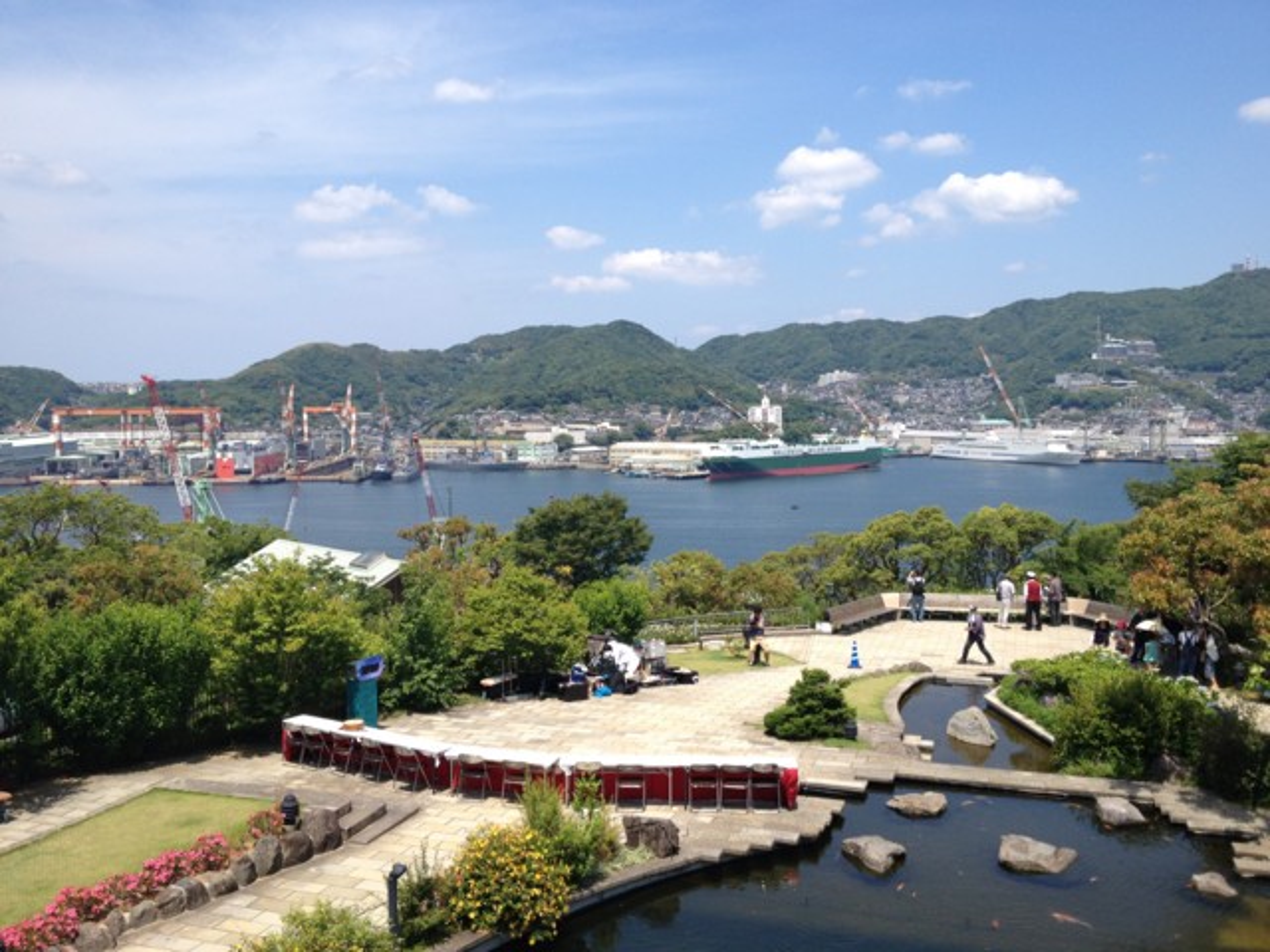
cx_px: 635
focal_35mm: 35
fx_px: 1284
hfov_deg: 52.6
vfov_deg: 40.7
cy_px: 476
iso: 64
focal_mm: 4.28
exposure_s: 1/1453
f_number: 2.4
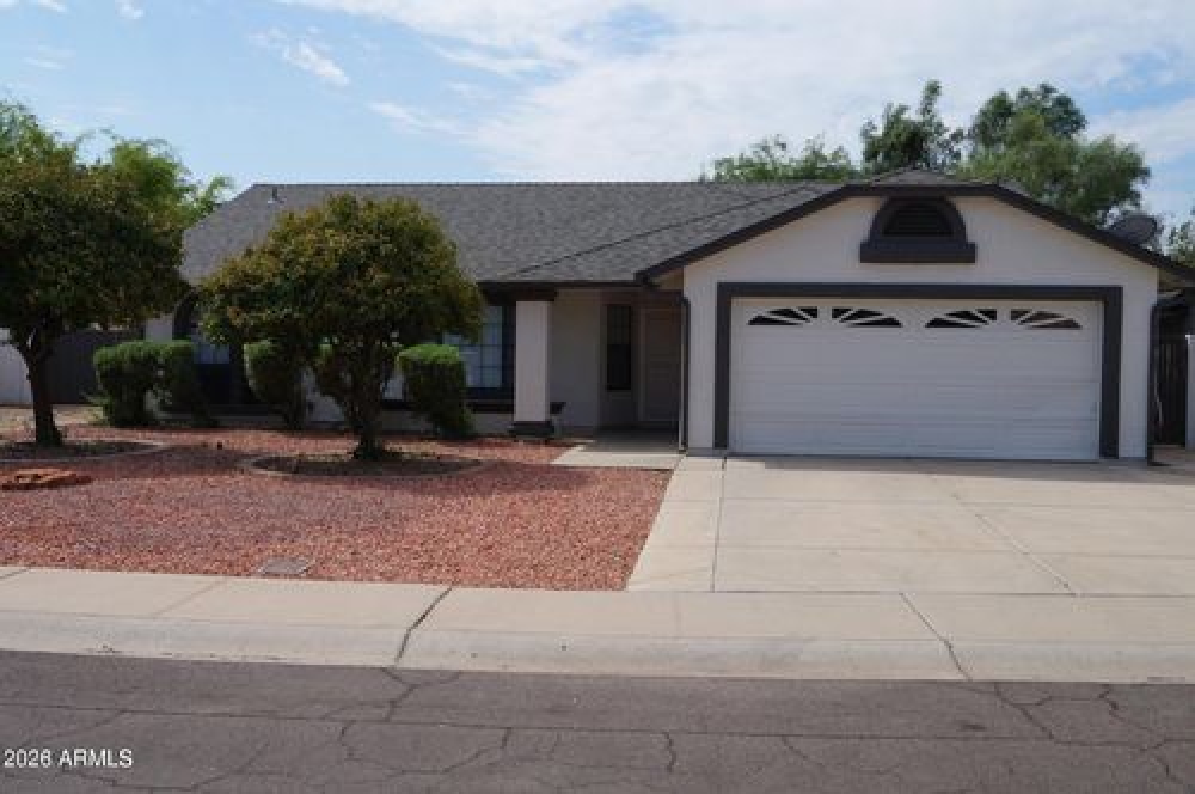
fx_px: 1094
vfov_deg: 39.9
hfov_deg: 57.3
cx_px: 598
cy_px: 397
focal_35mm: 33
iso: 100
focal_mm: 22
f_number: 13
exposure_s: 1/250
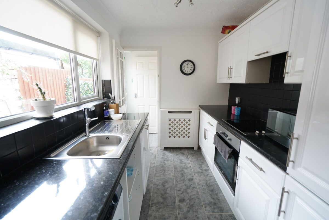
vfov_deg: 73.8
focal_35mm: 16
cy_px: 110
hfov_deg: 96.7
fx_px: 146
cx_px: 164
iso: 400
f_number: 5
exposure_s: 1/13
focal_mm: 16
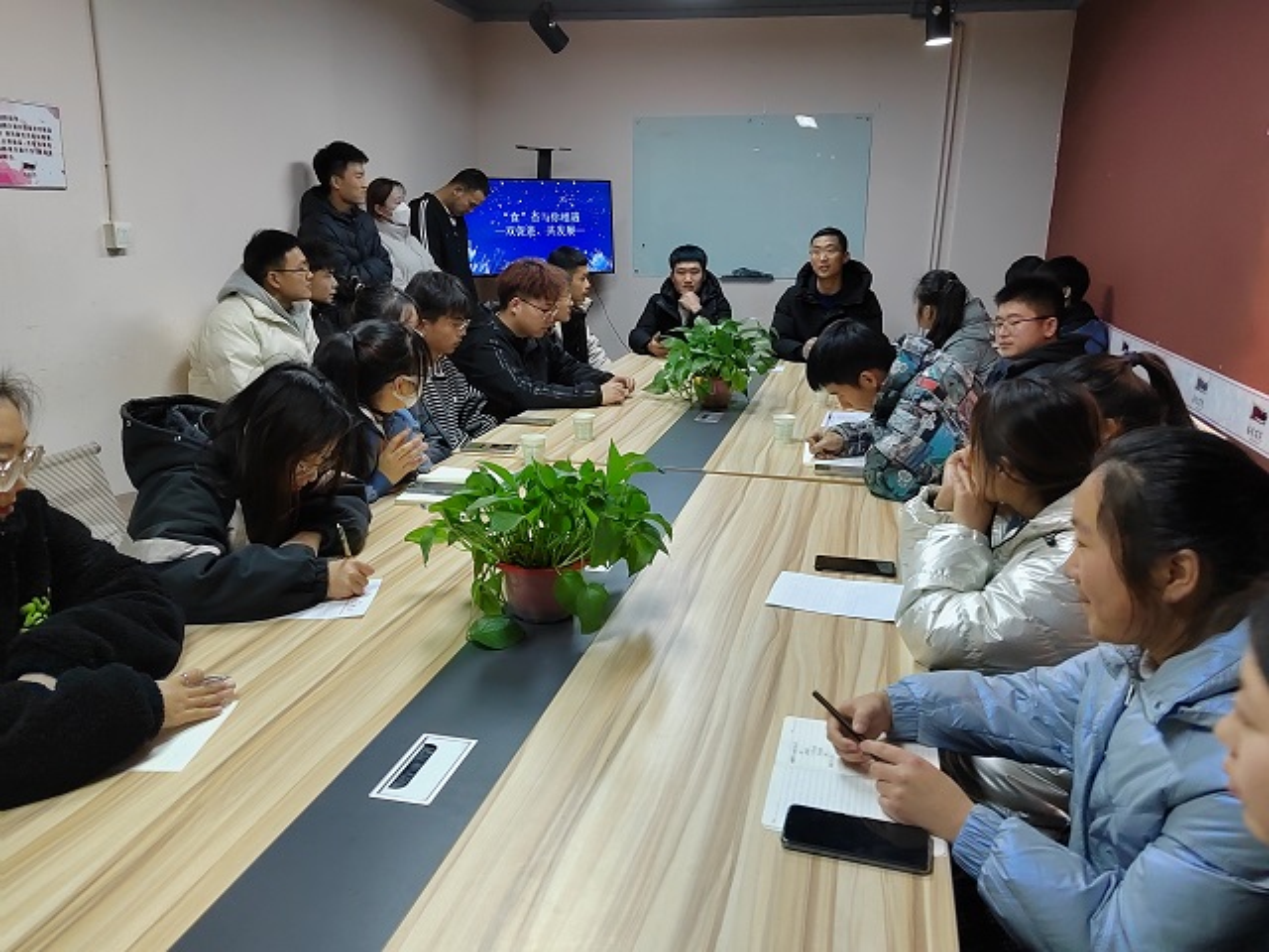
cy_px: 476
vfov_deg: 49.7
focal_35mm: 28
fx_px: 1026
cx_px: 634
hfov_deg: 63.4
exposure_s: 1/50
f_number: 1.9
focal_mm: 5.52
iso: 1088
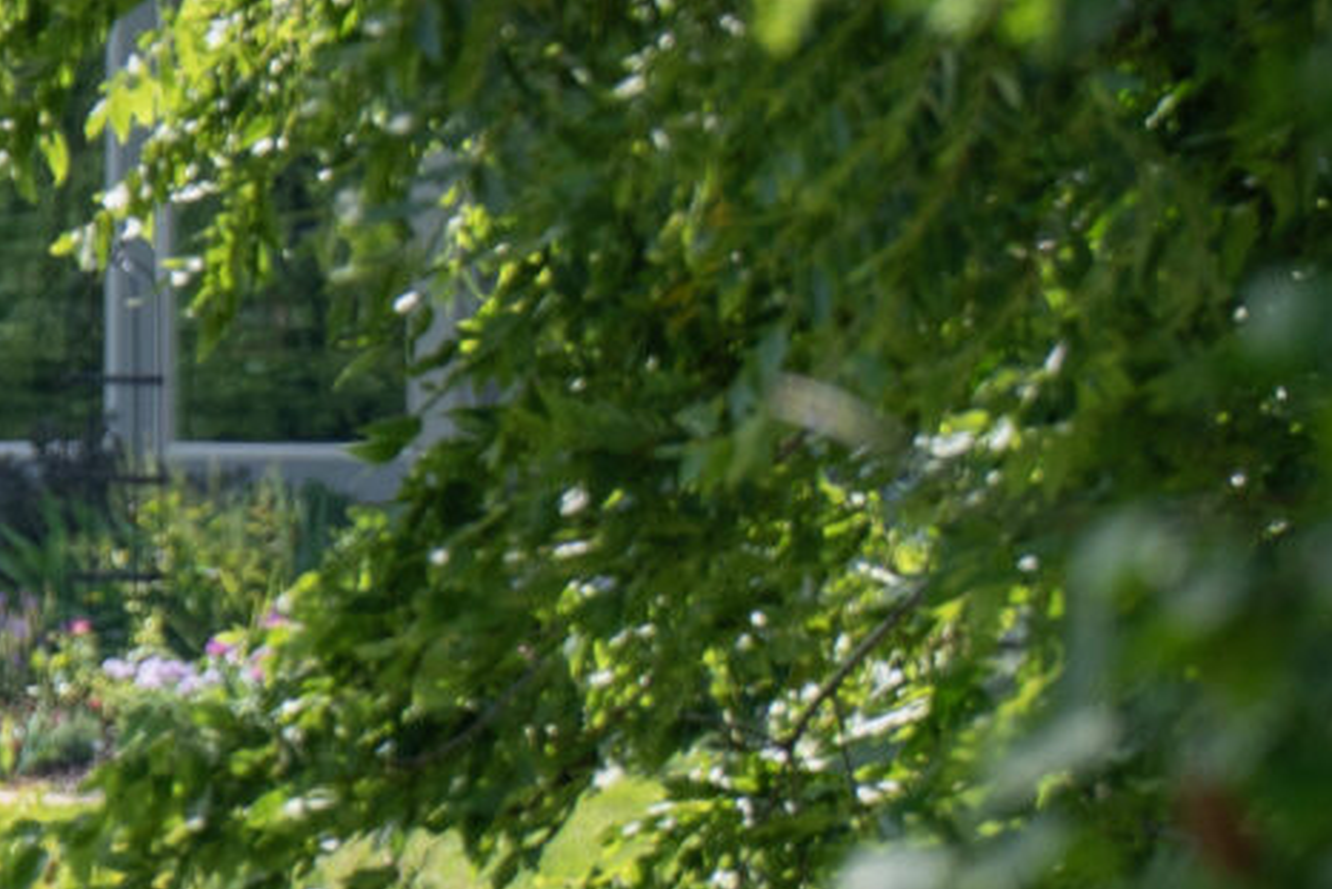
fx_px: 49407
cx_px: -809
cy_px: 1088
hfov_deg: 1.5
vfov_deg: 1.0
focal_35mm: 1335
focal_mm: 162
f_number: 4
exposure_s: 1/320
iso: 100
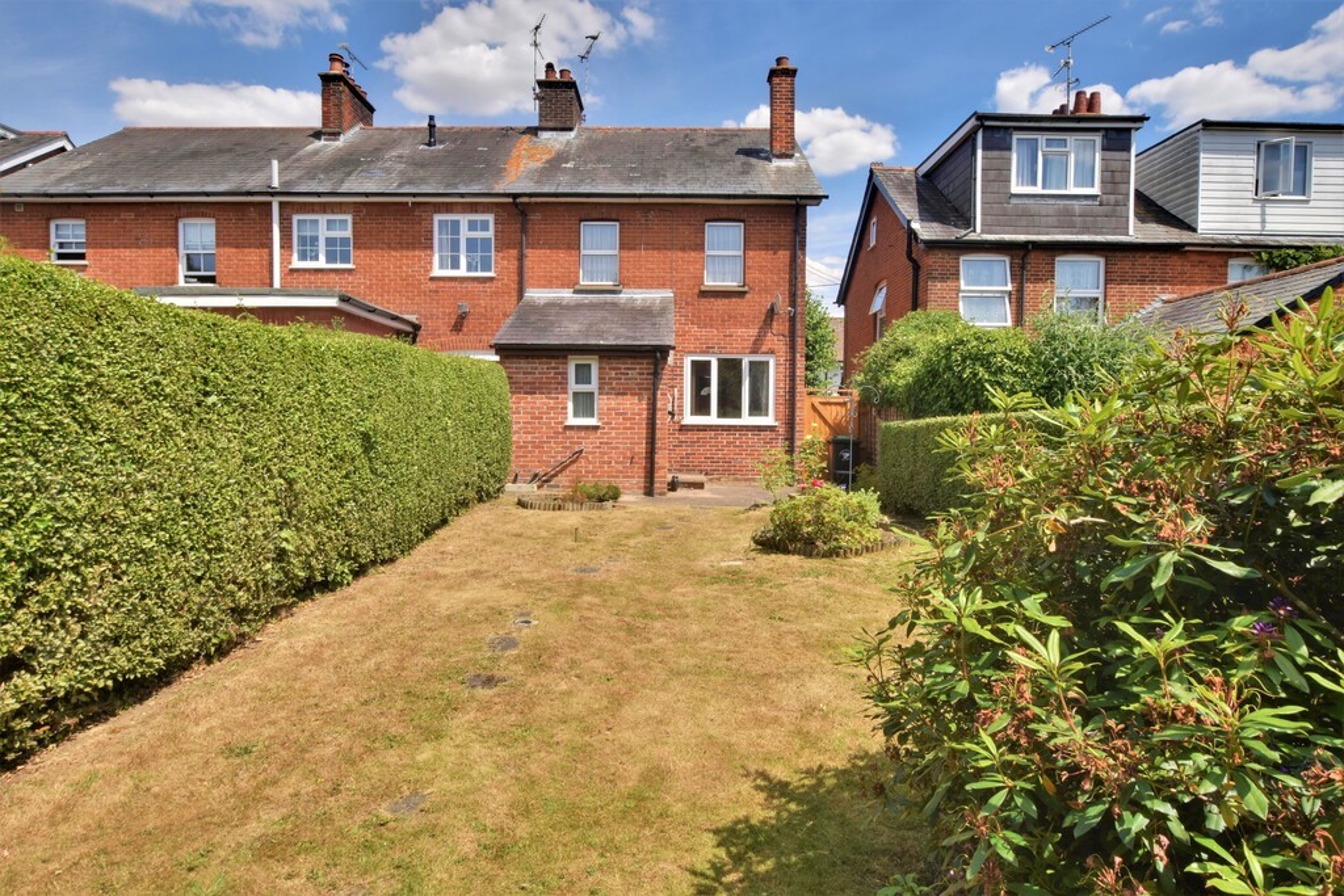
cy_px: 448
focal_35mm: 15
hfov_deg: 100.4
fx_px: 560
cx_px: 672
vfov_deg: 77.3
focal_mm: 10
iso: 100
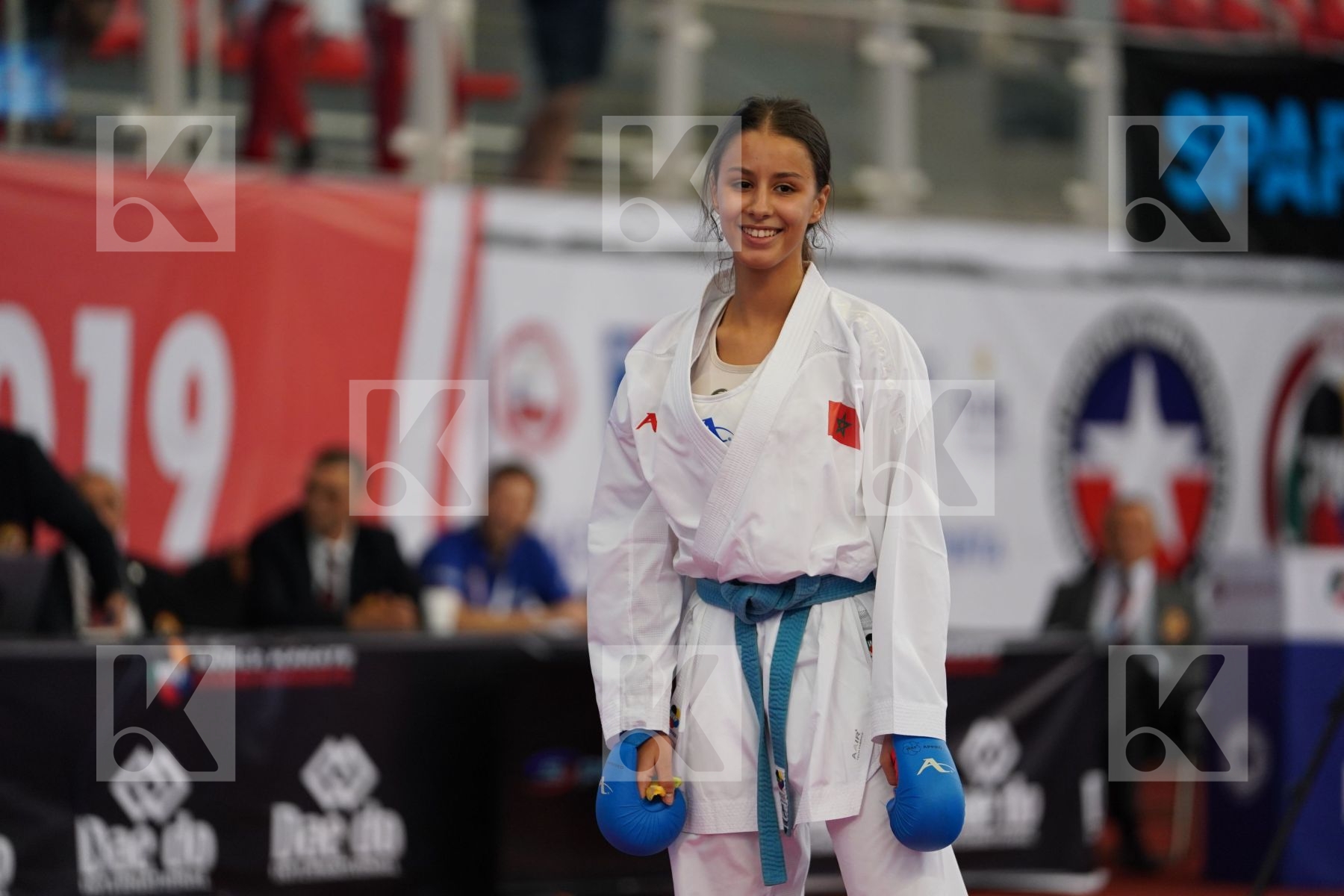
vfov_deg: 6.9
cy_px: 448
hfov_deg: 10.3
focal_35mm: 200
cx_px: 672
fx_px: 7466
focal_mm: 200
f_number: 2.8
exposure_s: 1/1000
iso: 1600
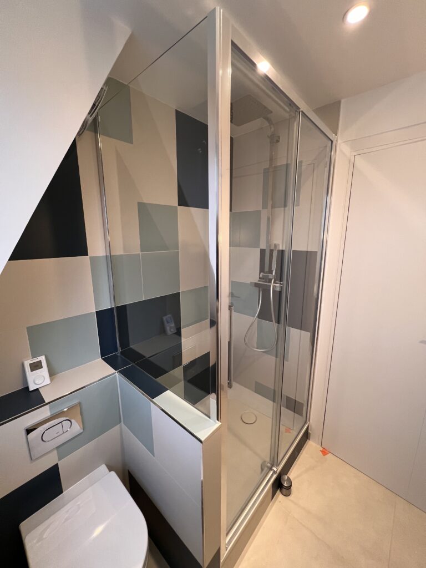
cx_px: 213
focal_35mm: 13
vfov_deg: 106.2
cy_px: 284
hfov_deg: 89.9
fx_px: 213
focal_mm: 1.57
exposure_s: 1/100
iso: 160
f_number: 1.8
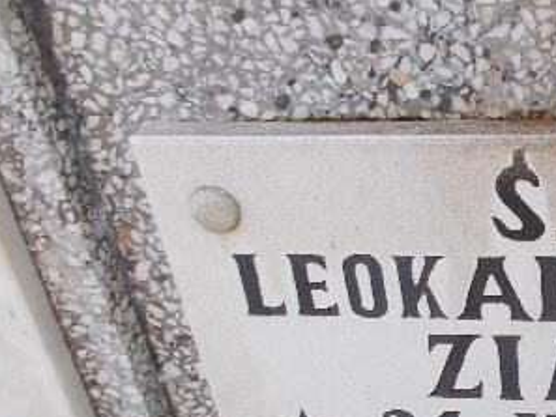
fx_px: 900
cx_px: 520
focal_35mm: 56
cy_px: 325
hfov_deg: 32.3
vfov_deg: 25.7
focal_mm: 4.6
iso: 80
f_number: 3.2
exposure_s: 1/50
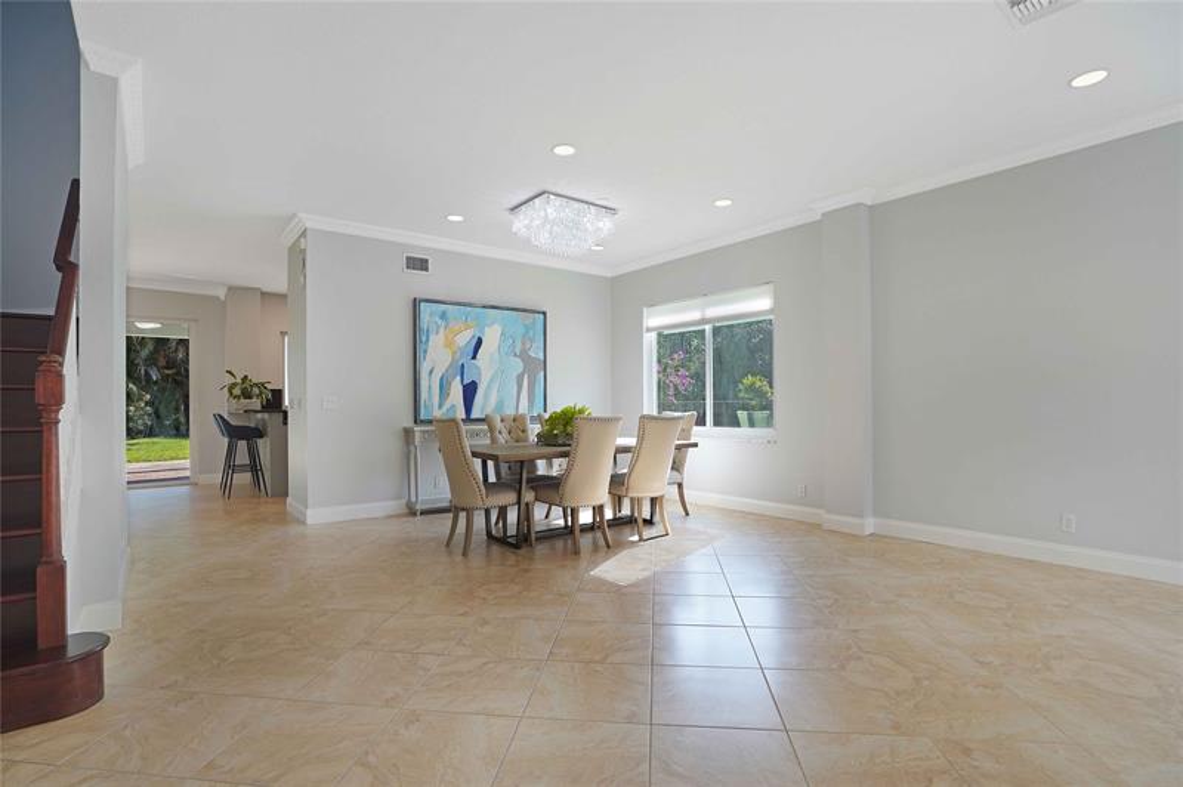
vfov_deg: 73.6
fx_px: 525
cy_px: 394
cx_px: 592
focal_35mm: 16
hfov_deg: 96.8
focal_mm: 16
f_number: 5
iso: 500
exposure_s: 1/200
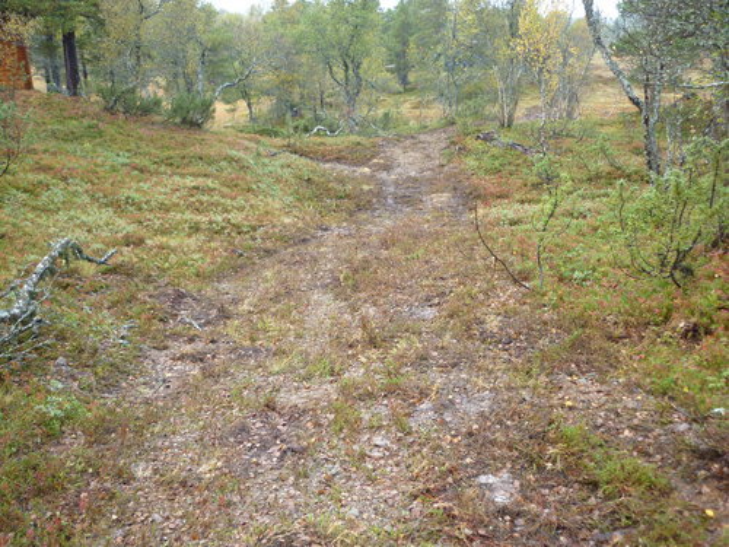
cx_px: 364
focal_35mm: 33
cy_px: 274
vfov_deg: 42.9
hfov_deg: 55.4
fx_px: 695
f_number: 2.8
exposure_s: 1/60
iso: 80
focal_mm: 5.5
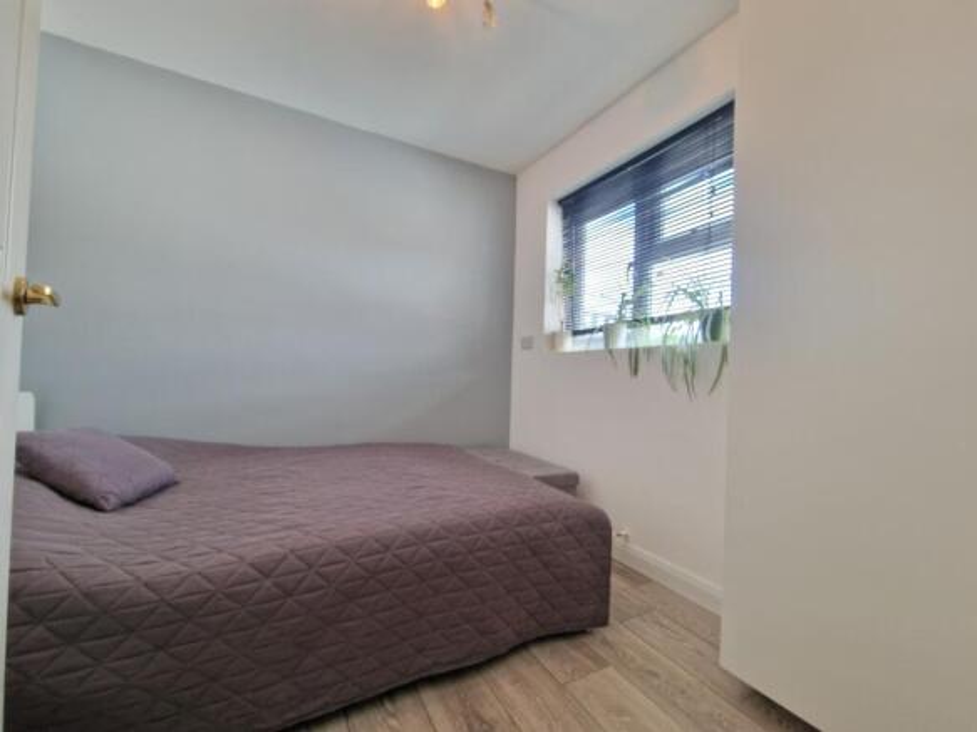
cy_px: 366
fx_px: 367
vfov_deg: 89.9
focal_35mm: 13
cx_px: 488
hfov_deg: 106.2
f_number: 2.2
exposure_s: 1/50
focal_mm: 2.2
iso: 250
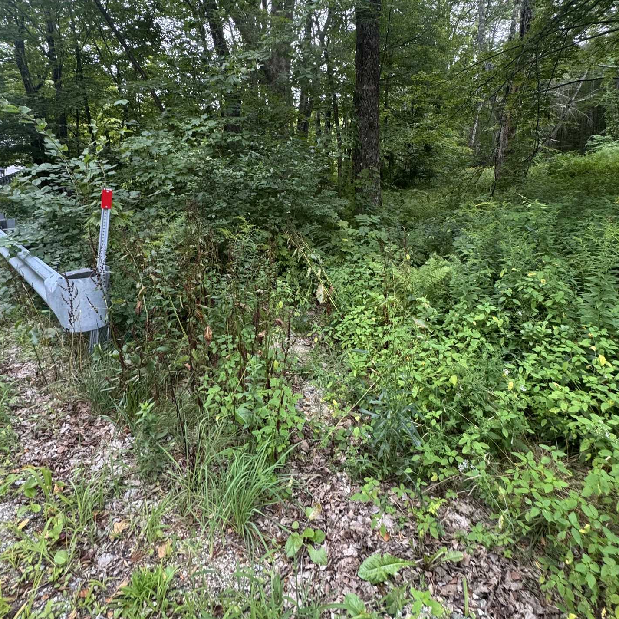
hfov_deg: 74.8
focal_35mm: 20
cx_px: 320
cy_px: 217
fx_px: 405
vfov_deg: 73.0
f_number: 2.2
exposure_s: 1/99
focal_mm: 2.22
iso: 160
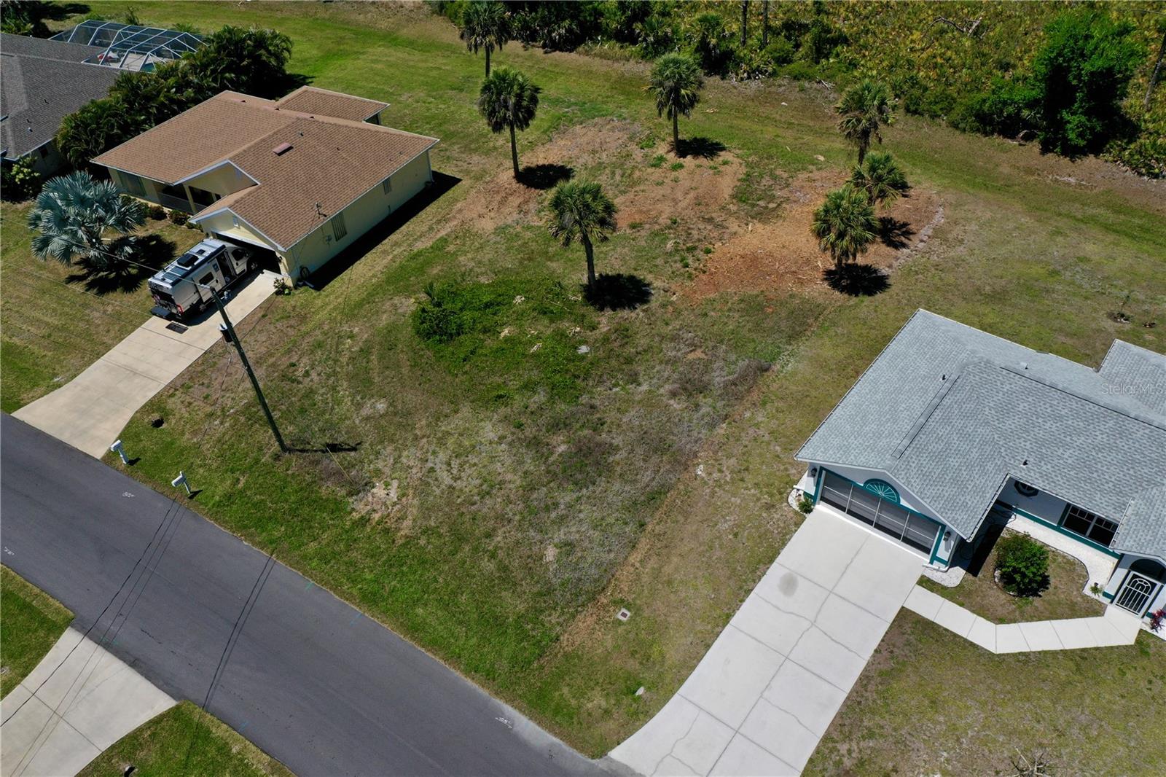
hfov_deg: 65.5
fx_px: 907
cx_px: 583
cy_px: 388
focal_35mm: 28
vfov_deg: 46.4
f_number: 7.1
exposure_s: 1/800
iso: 100
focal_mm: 10.26
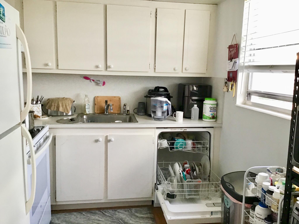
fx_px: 268
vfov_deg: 45.4
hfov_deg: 58.4
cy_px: 112
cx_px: 150
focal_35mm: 31
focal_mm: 3.3
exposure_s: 1/30
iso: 64
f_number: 2.4
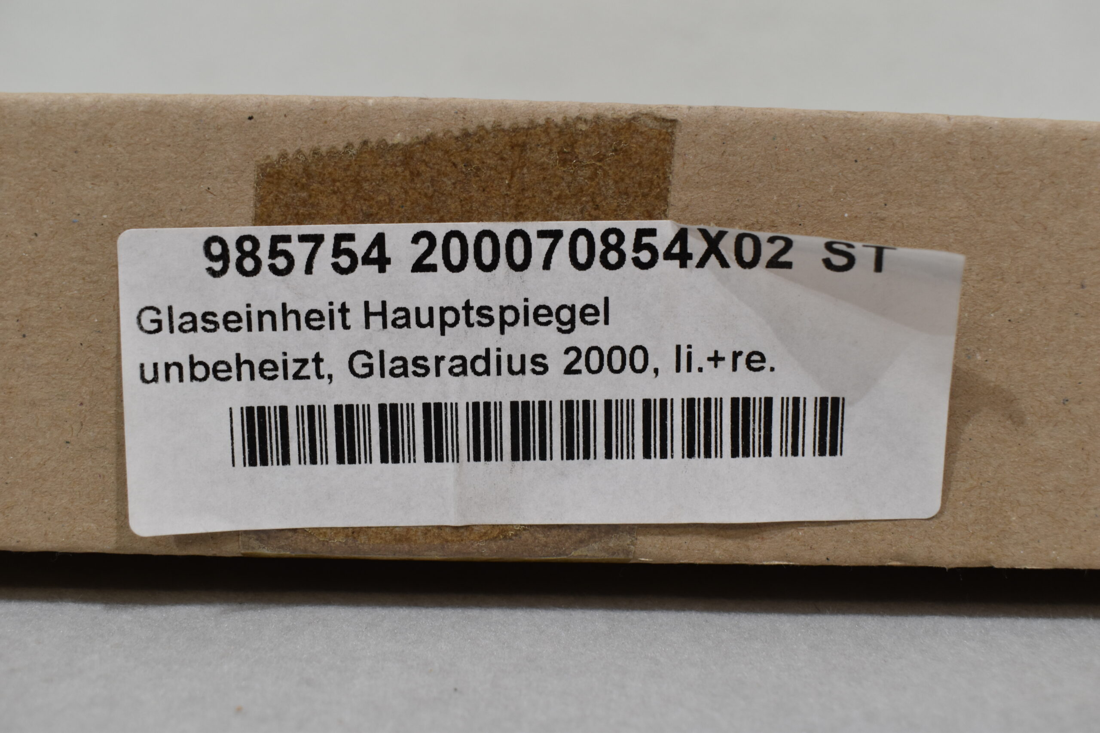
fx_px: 1100
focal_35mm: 36
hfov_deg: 53.1
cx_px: 550
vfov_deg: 36.9
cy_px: 366
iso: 400
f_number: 7.1
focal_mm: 24
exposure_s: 1/60
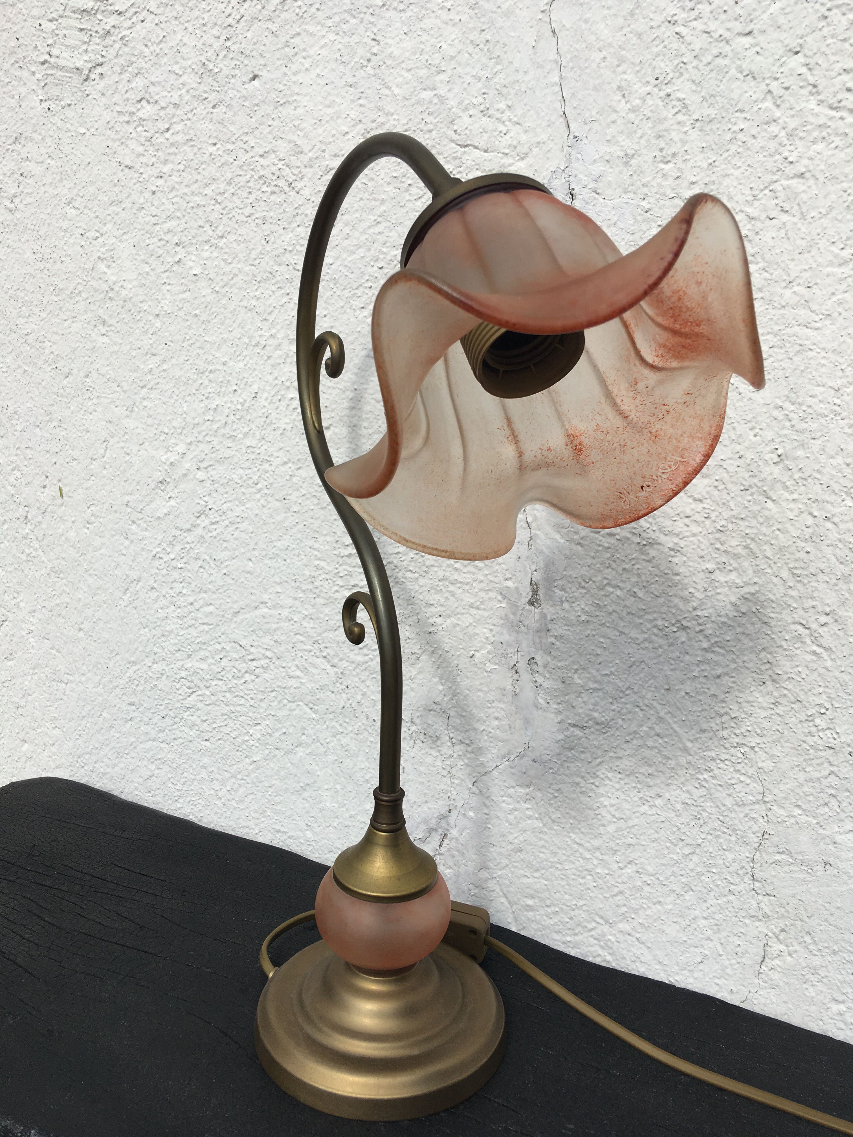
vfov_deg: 61.7
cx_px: 426
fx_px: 953
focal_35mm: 29
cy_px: 568
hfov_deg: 48.2
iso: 25
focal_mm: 4.15
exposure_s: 1/2024
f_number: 2.2
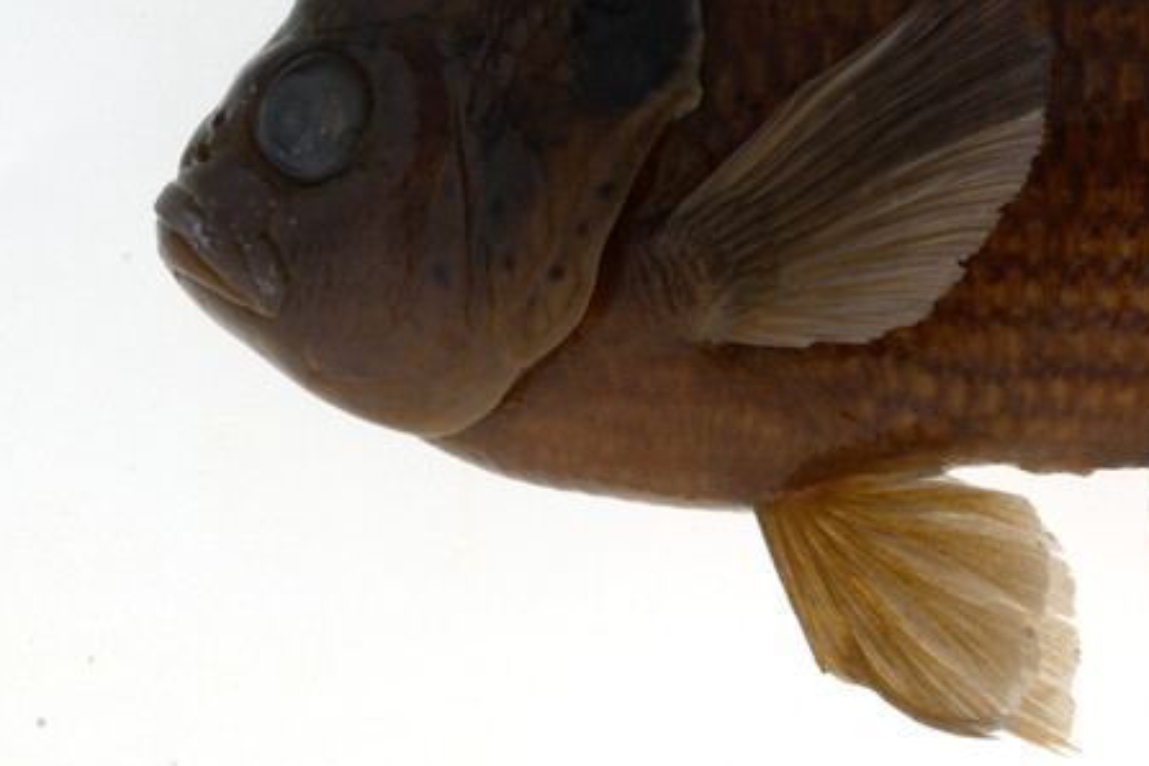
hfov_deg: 12.6
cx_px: 1206
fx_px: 5138
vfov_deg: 8.5
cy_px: 451
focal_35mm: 161
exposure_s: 1/25
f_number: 20
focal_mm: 60
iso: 100
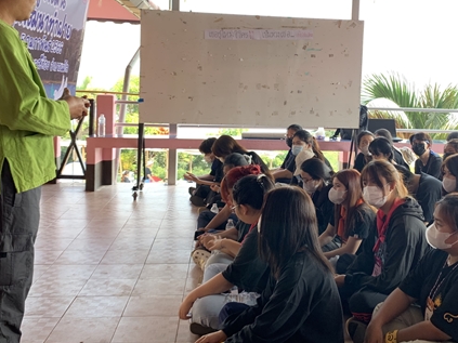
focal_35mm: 41
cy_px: 118
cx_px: 290
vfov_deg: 34.8
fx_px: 542
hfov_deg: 45.4
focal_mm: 4.25
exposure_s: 1/121
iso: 80
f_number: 1.8
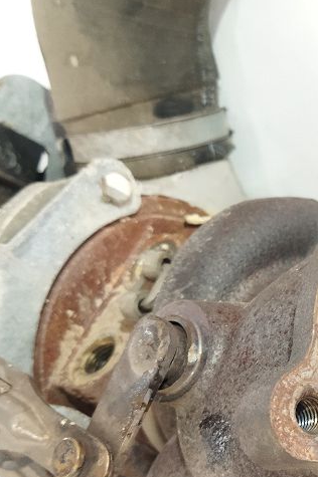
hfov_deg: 18.1
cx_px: 391
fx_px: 942
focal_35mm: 71
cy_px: 349
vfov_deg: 28.1
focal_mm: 4.71
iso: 422
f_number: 1.79
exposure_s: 1/50
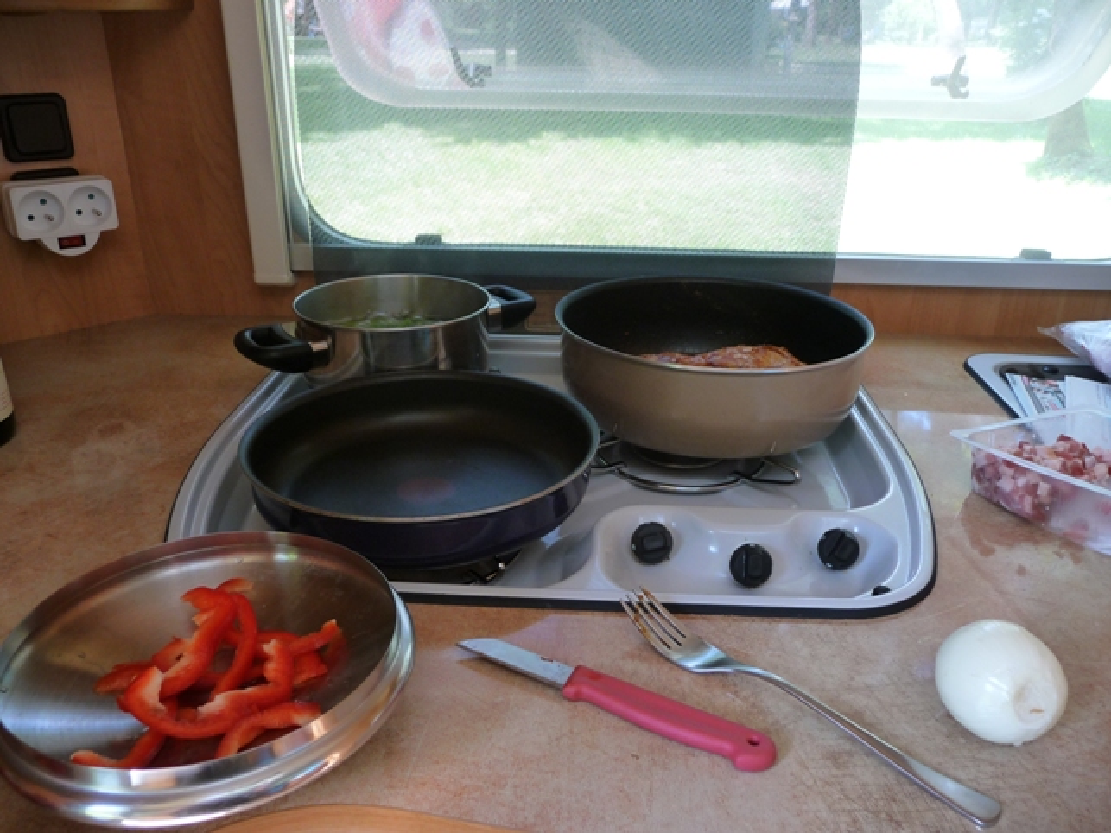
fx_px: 898
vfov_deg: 49.7
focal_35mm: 28
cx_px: 556
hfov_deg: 63.5
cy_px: 416
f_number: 3.3
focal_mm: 4.7
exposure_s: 1/30
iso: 160
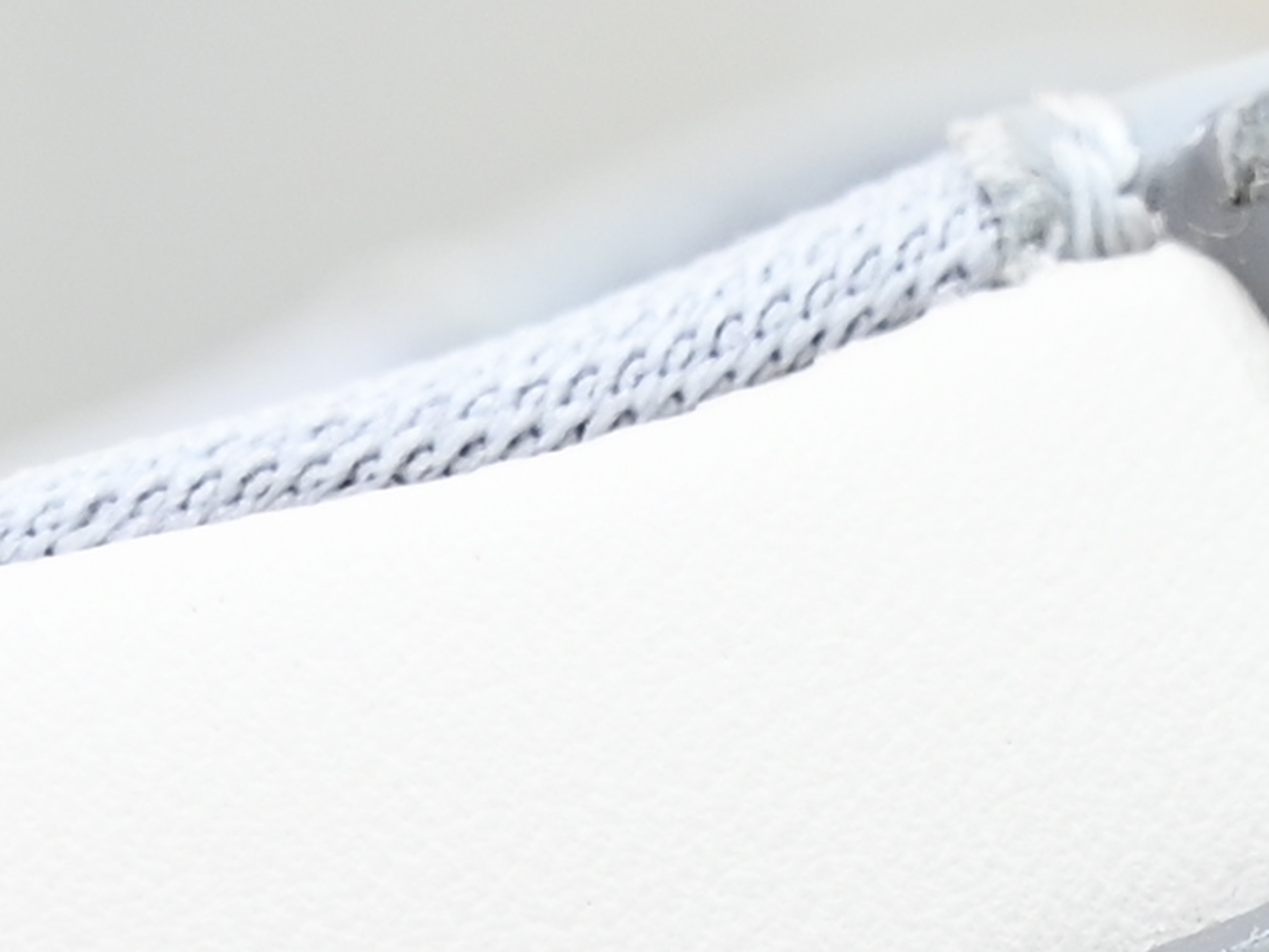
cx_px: 63
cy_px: 3083
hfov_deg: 3.8
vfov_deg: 2.8
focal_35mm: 516
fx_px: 18916
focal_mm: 70
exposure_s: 1/60
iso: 640
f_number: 5.6
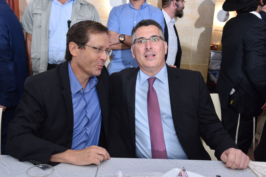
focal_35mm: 38
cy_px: 88
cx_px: 133
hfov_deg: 50.7
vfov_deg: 35.0
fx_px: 281
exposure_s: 1/160
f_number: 7.1
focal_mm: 38
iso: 1000
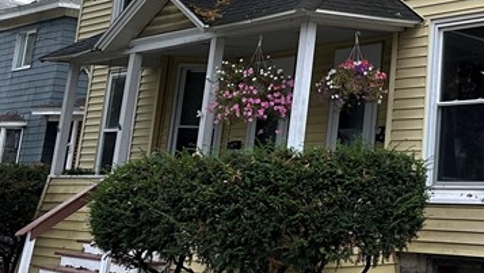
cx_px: 504
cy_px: -103
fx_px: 963
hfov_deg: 26.4
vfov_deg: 15.2
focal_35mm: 75
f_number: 1.78
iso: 80
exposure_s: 1/816
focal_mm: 6.86
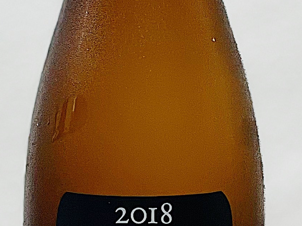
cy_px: 113
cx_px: 146
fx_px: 2164
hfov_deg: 8.0
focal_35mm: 248
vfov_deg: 6.0
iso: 64
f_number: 2
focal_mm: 6
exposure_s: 1/100
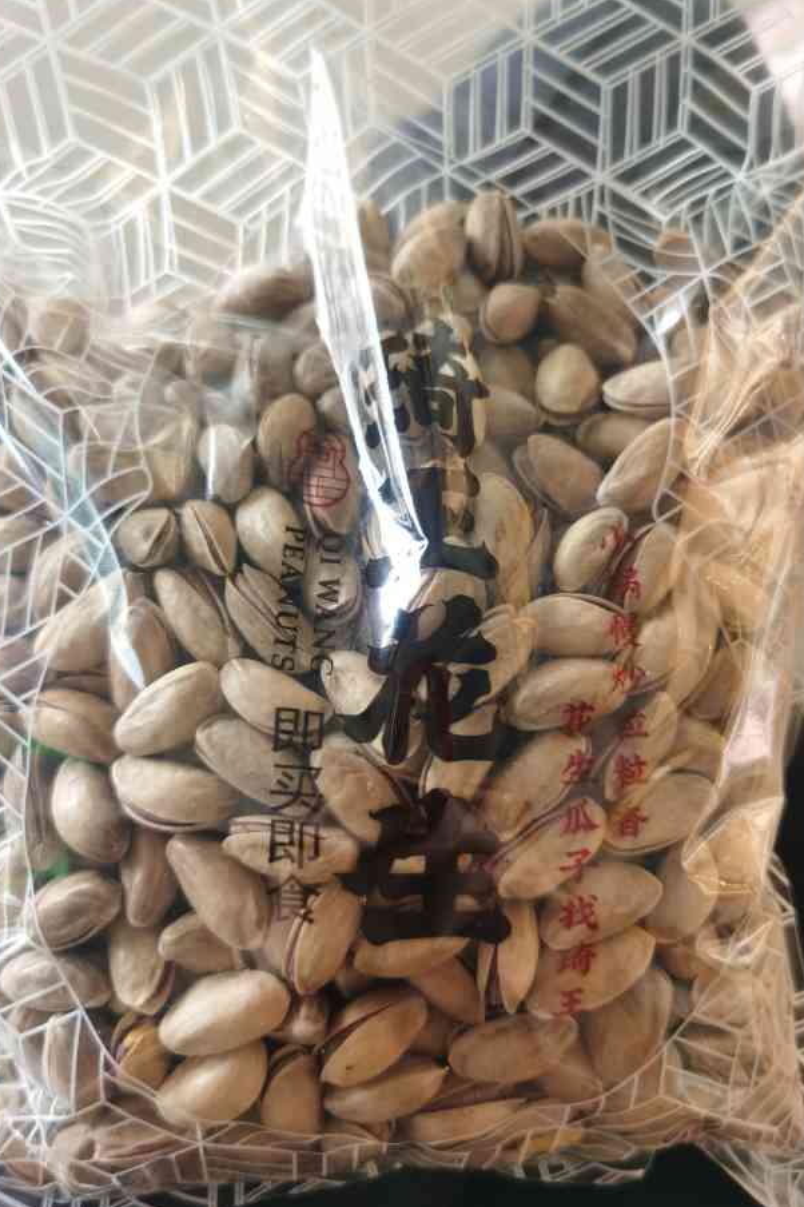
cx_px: 386
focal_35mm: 29
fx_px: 972
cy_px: 588
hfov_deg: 44.9
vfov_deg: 63.7
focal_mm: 5.56
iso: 160
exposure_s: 1/50
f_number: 1.6
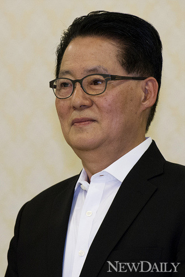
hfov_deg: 6.9
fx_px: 1543
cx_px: 92
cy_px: 138
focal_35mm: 200
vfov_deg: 10.3
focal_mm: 200
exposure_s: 1/250
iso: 5000
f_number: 4
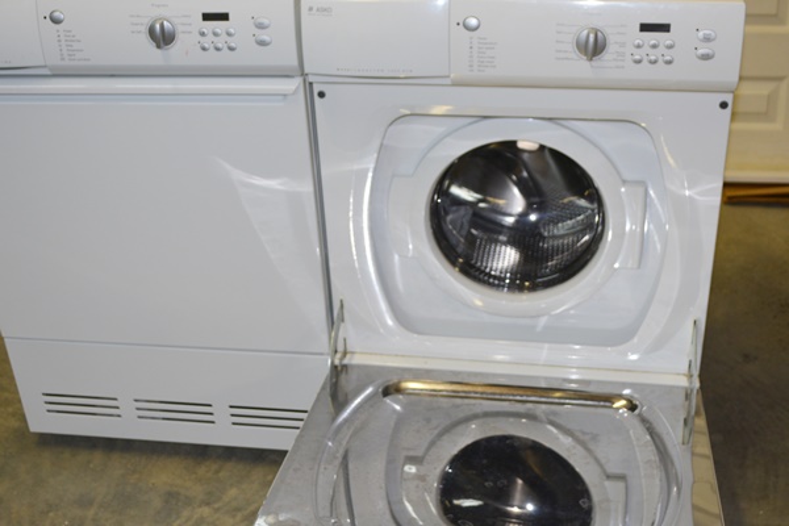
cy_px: 263
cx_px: 394
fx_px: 789
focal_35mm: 36
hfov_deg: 53.1
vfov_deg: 36.9
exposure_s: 1/60
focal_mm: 24
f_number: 4
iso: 450
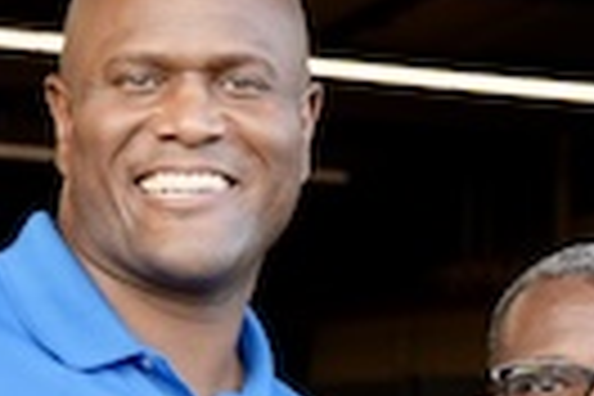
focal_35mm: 193
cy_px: 592
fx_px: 3184
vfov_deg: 7.0
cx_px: 99
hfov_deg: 10.6
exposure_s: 1/160
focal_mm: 51
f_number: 4.5
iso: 320
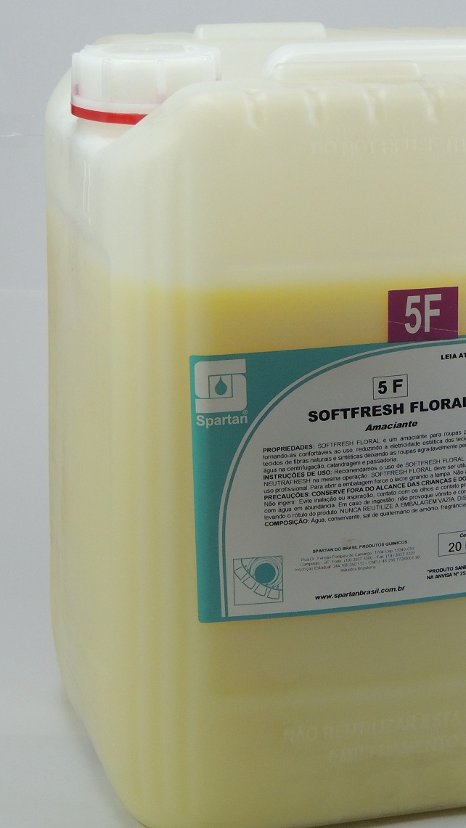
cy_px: 384
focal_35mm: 99
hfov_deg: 12.2
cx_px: 358
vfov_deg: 21.6
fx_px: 2174
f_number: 3.9
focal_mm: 13.3
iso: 560
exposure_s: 1/200
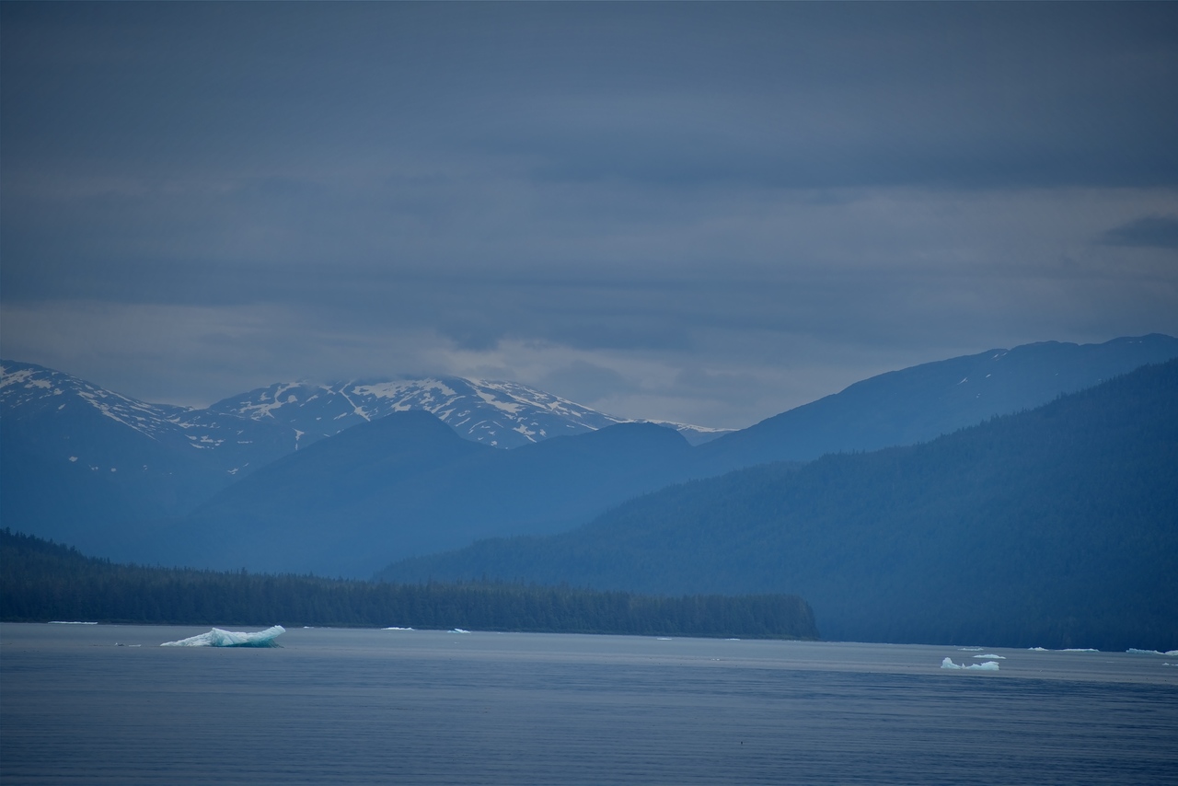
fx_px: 9818
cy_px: 393
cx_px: 589
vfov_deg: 4.6
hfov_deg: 6.9
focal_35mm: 300
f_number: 5.6
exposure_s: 1/640
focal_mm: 300
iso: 140
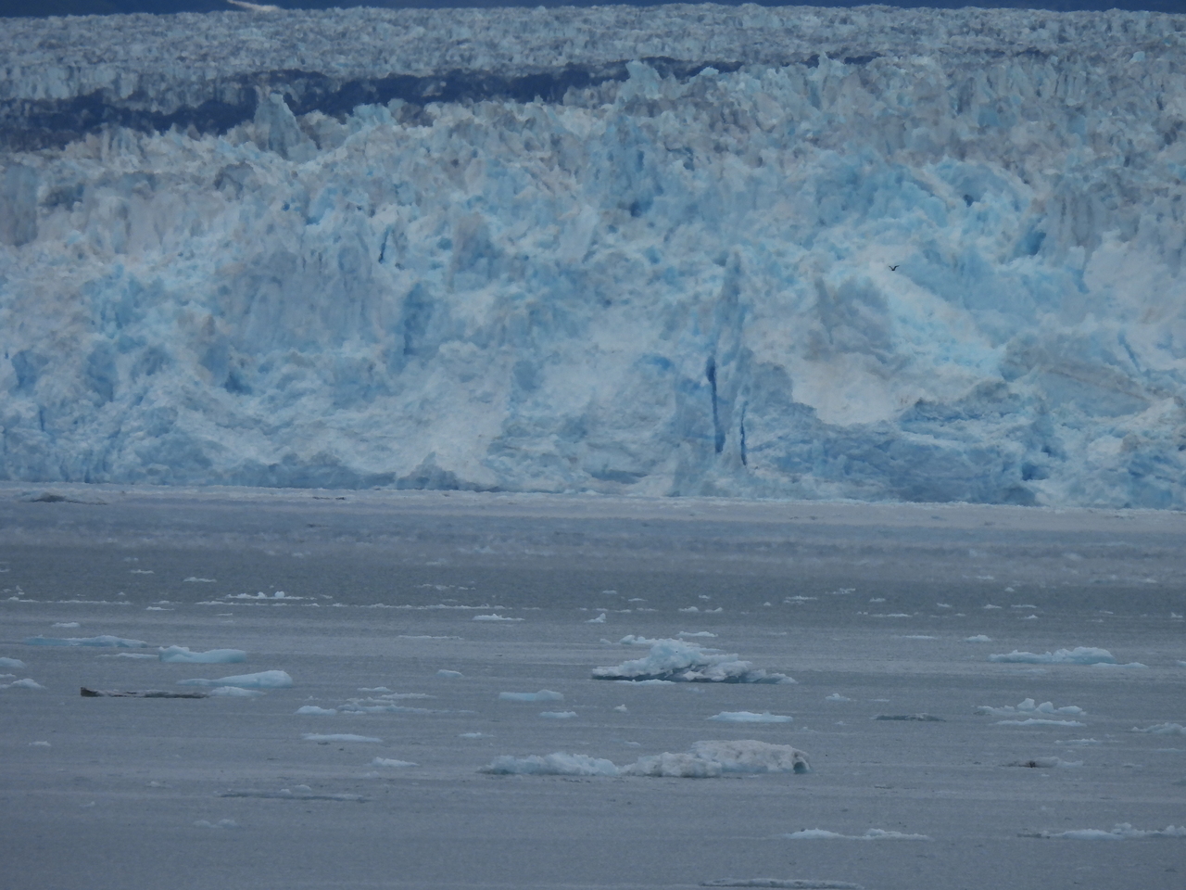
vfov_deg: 1.4
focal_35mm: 1100
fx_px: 37688
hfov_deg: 1.8
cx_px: 593
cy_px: 445
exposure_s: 1/500
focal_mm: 196
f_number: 5.6
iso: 110
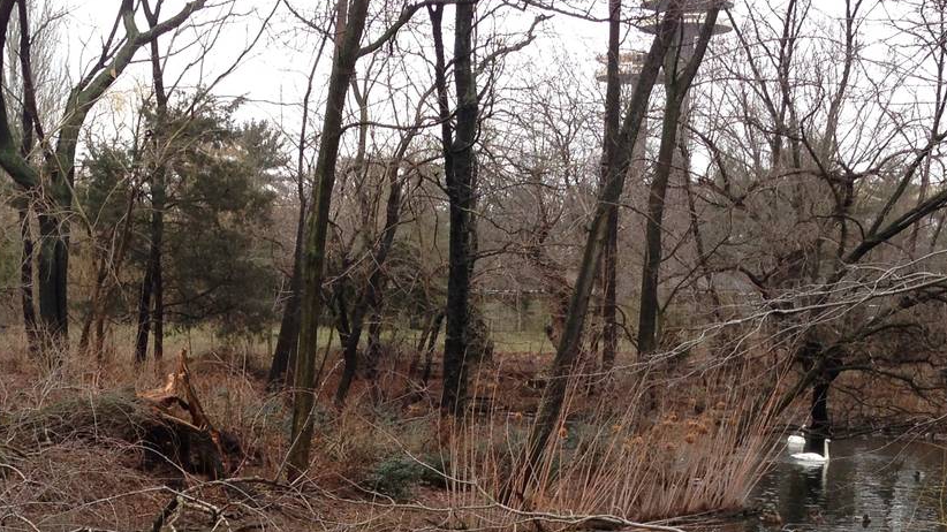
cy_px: 600
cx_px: 411
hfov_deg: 30.1
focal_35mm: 70
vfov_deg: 16.6
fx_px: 1757
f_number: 2.4
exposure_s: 1/120
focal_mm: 4.13
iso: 50
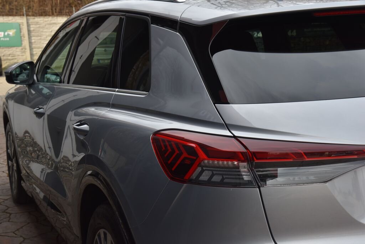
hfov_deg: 38.2
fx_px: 527
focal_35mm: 52
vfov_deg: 26.0
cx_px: 182
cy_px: 122
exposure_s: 1/320
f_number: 9
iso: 500
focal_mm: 52
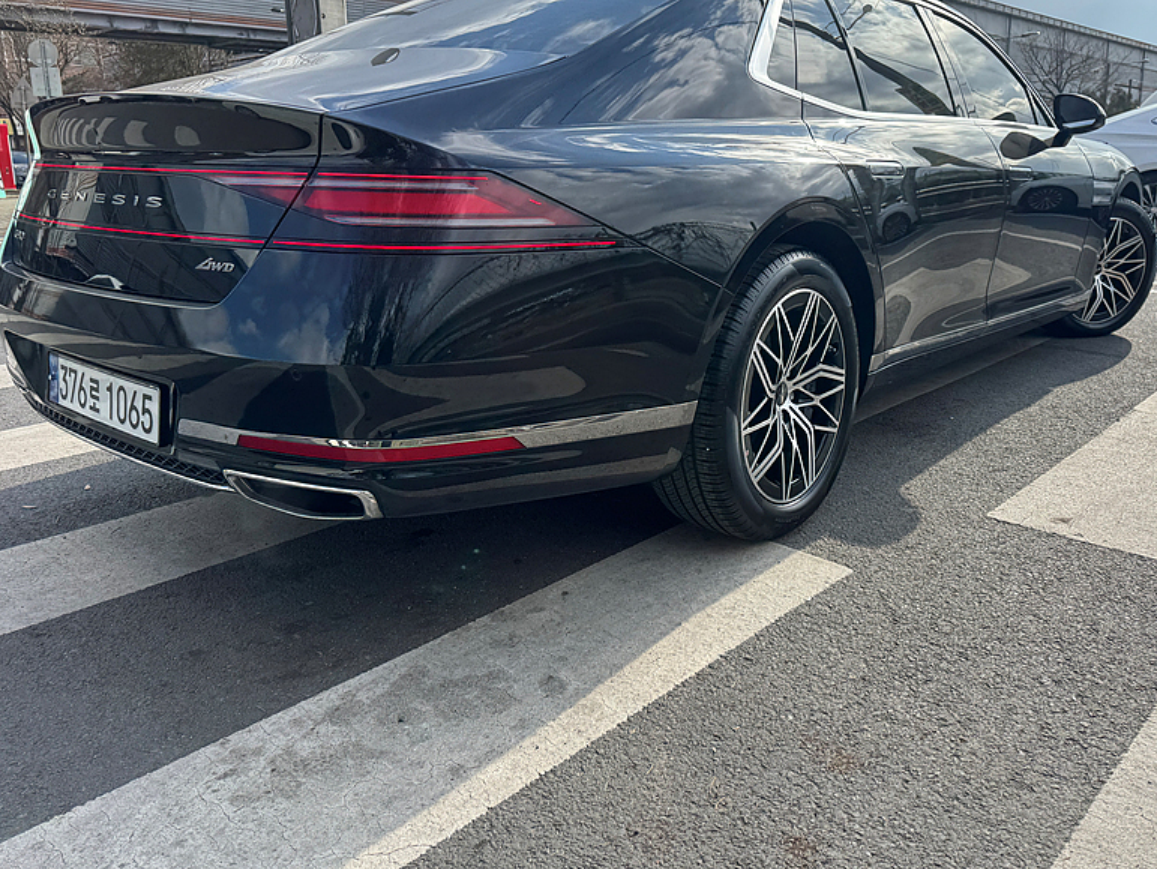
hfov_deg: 63.2
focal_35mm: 28
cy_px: 365
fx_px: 936
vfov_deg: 49.6
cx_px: 654
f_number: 1.78
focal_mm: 6.76
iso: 80
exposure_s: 1/2105
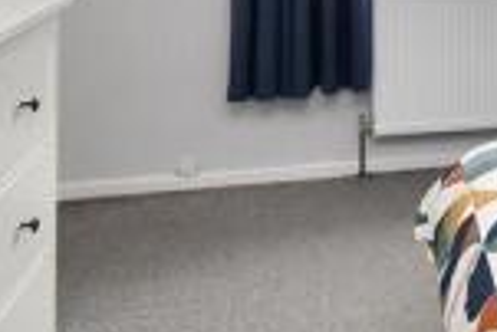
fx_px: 898
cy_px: -90
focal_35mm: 65
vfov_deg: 19.5
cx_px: 699
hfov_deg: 25.2
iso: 800
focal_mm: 10
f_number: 7.1
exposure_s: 1/60
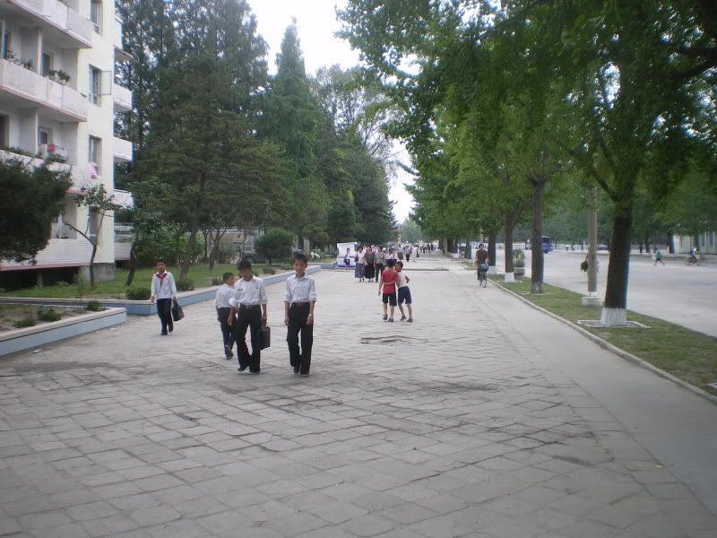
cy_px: 269
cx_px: 358
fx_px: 746
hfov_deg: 51.4
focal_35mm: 36
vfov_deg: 39.7
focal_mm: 6.3
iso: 50
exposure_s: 1/100
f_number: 4.6
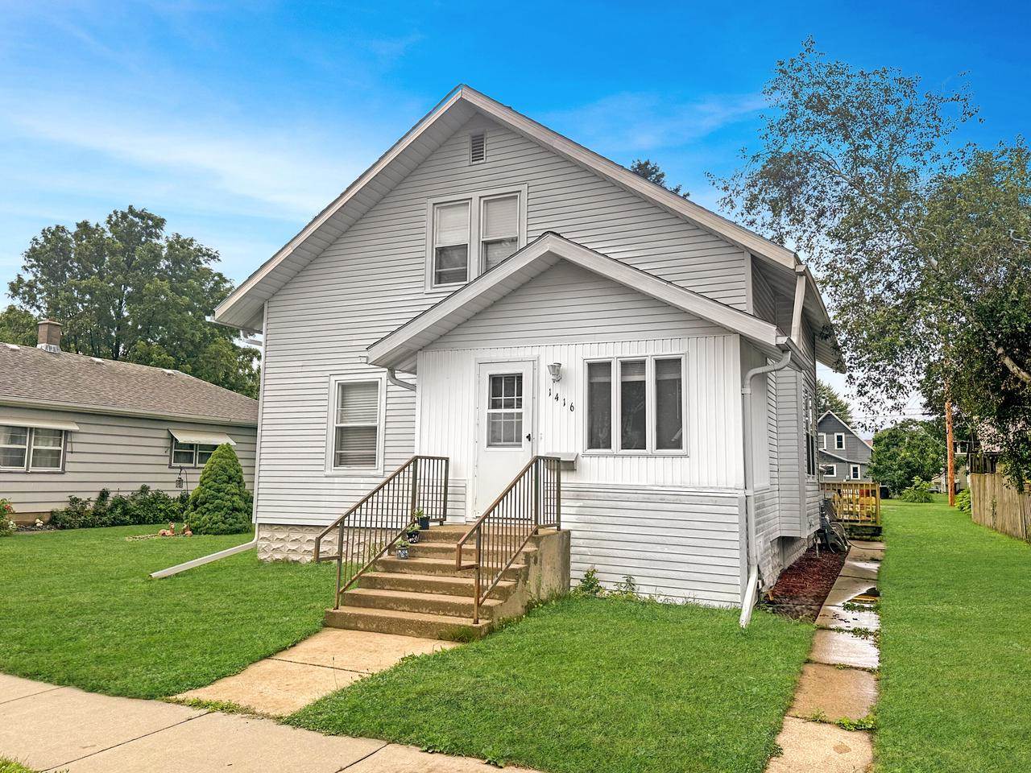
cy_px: 386
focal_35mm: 26
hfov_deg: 67.3
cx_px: 516
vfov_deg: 53.1
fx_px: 774
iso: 80
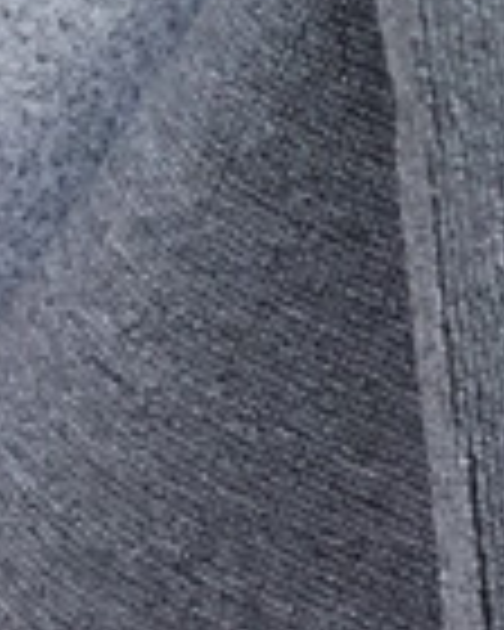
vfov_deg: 9.1
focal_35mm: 194
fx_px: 3617
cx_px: 810
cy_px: -785
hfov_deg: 7.8
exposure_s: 1/321
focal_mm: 3.3
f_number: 2.4
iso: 25
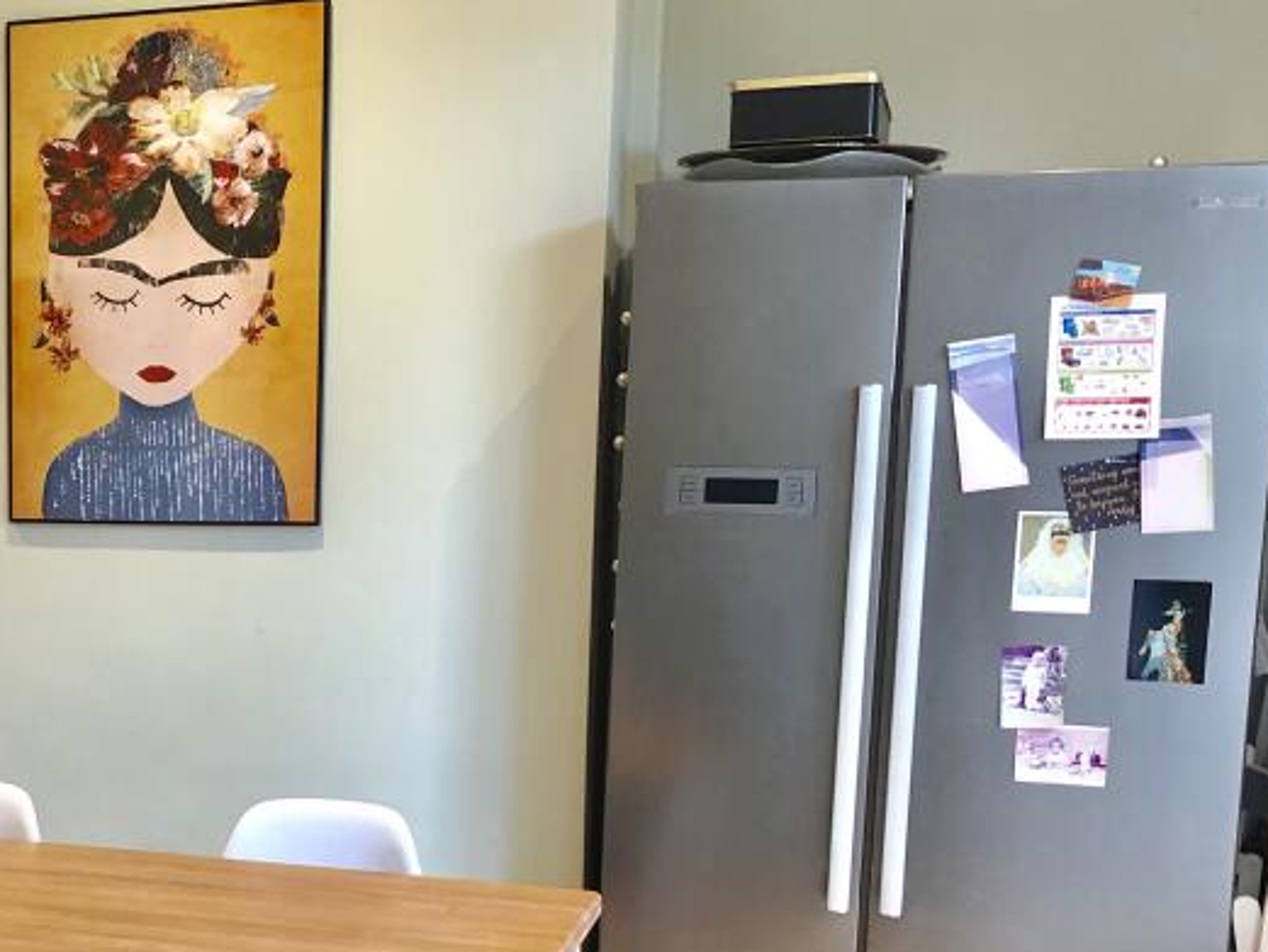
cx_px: 90
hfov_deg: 32.9
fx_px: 2015
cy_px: 735
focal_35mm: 55
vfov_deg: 26.2
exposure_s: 1/20
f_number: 1.8
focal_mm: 4
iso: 40
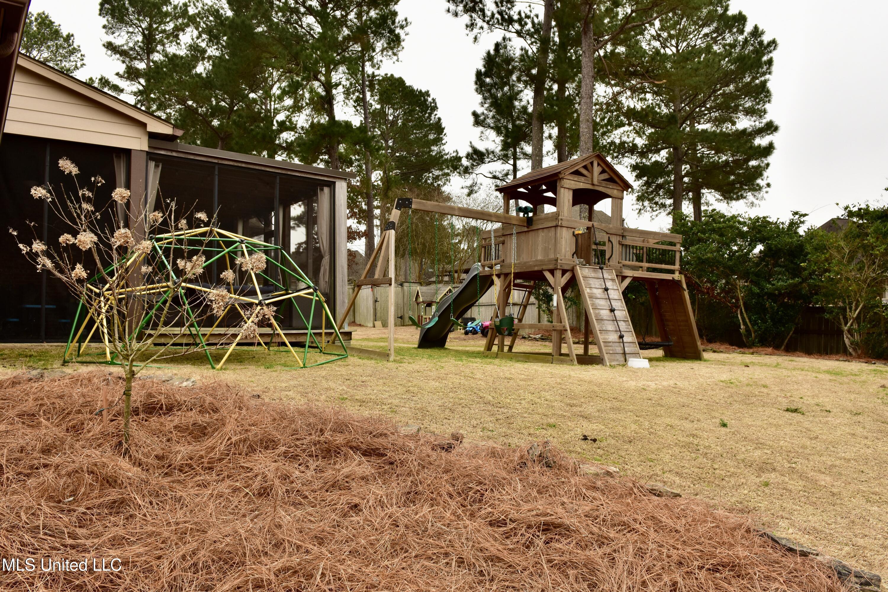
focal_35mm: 26
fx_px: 629
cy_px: 296
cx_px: 444
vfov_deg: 50.4
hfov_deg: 70.4
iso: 400
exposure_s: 1/400
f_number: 8
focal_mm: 17
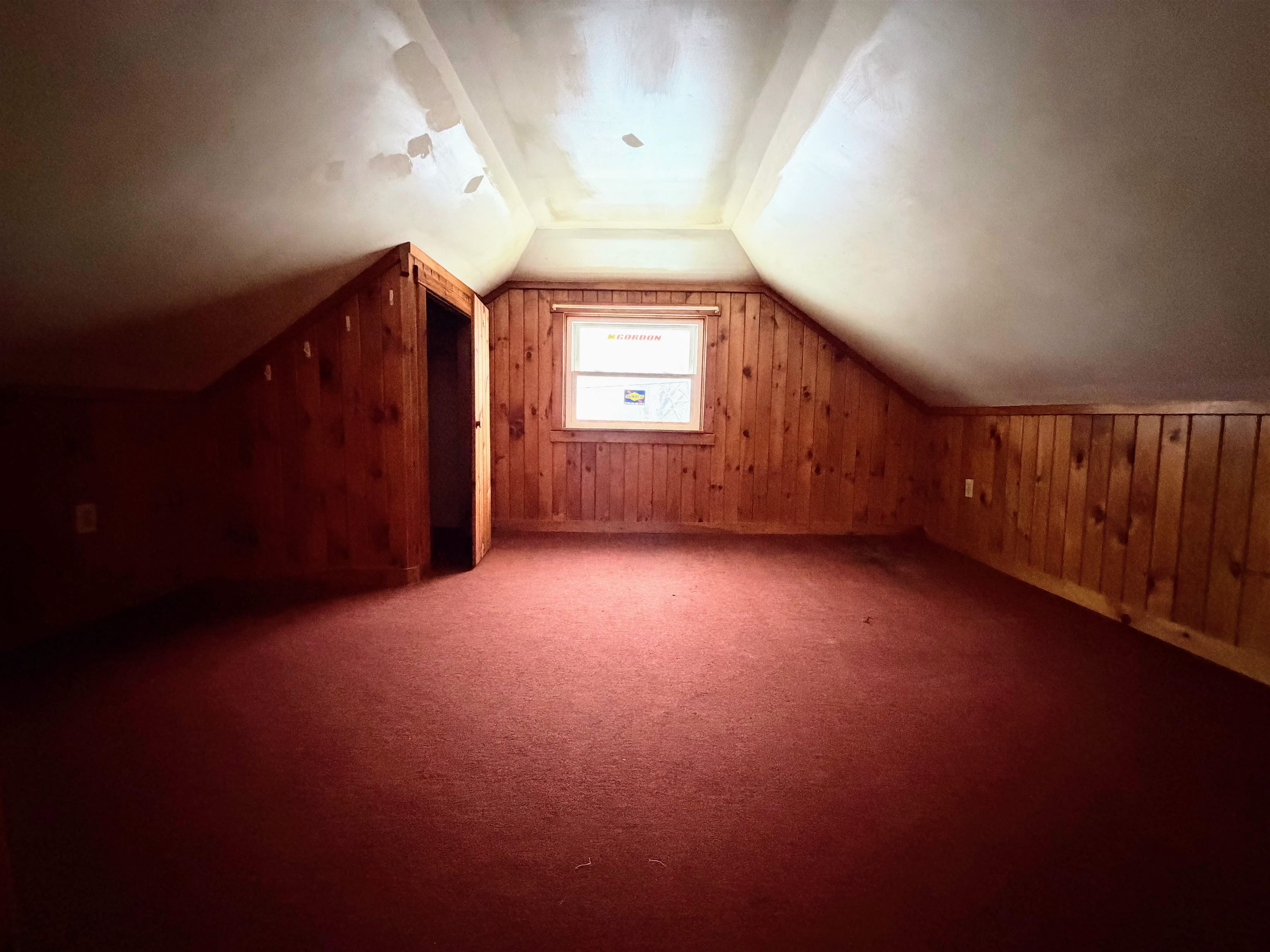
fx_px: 514
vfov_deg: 85.7
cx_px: 635
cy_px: 476
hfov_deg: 102.1
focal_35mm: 14
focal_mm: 2.22
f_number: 2.2
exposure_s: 1/40
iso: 1250
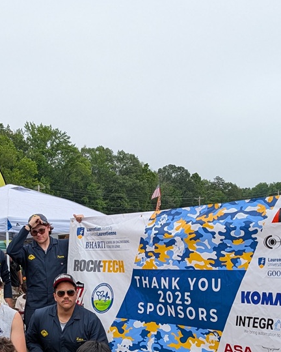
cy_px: 306
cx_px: 51
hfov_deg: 24.2
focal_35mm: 62
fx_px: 645
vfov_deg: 29.4
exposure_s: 1/536
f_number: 1.68
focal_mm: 6.9
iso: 23
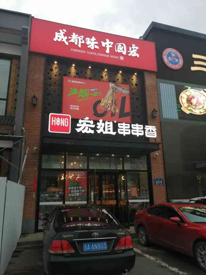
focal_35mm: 27
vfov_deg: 65.3
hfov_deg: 51.4
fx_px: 214
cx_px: 103
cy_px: 138
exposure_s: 1/100
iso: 64
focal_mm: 3.96
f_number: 1.8
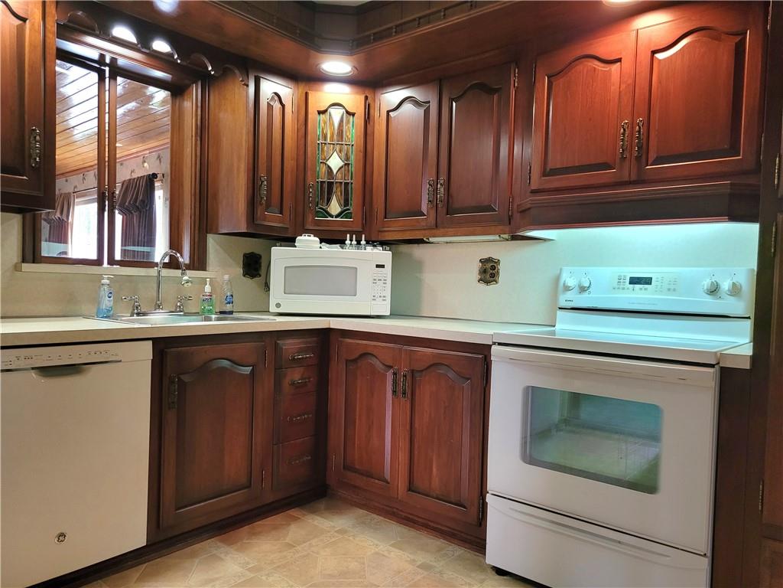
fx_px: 588
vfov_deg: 53.1
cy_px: 294
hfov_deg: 67.3
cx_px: 392
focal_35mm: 26
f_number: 1.8
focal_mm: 5.4
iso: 320
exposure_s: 1/40
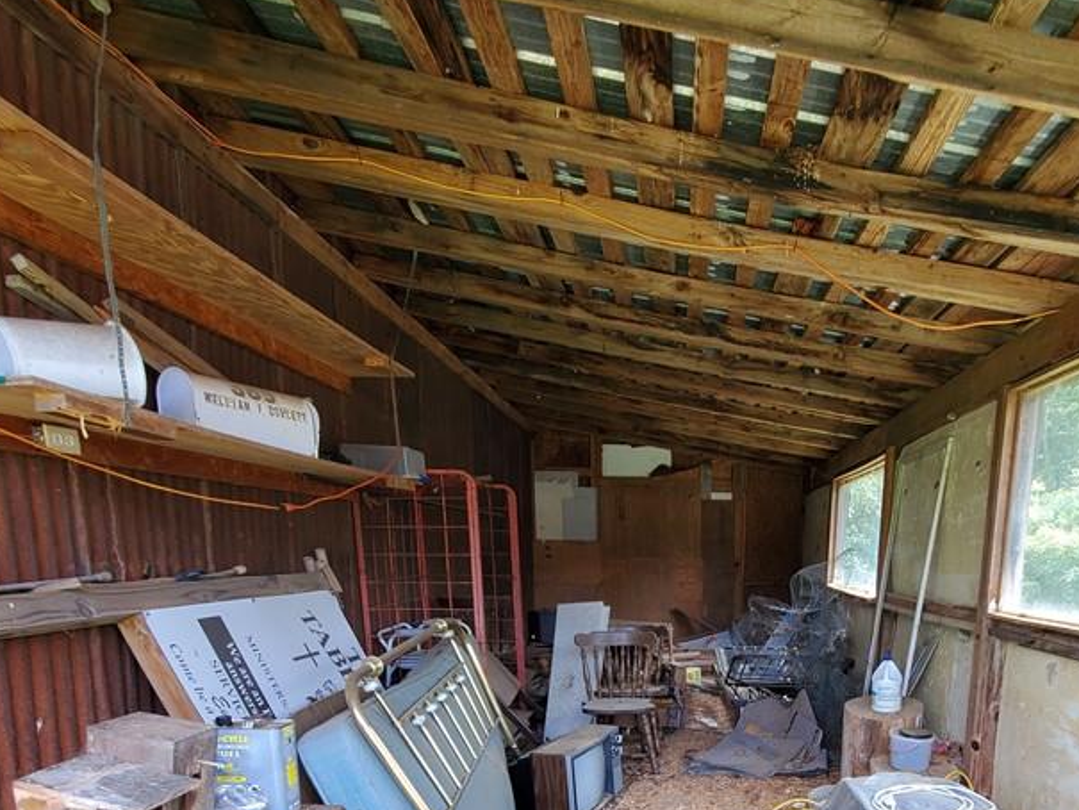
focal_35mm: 22
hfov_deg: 74.8
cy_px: 660
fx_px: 686
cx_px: 688
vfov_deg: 56.2
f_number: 2.2
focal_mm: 1.8
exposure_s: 1/60
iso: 64
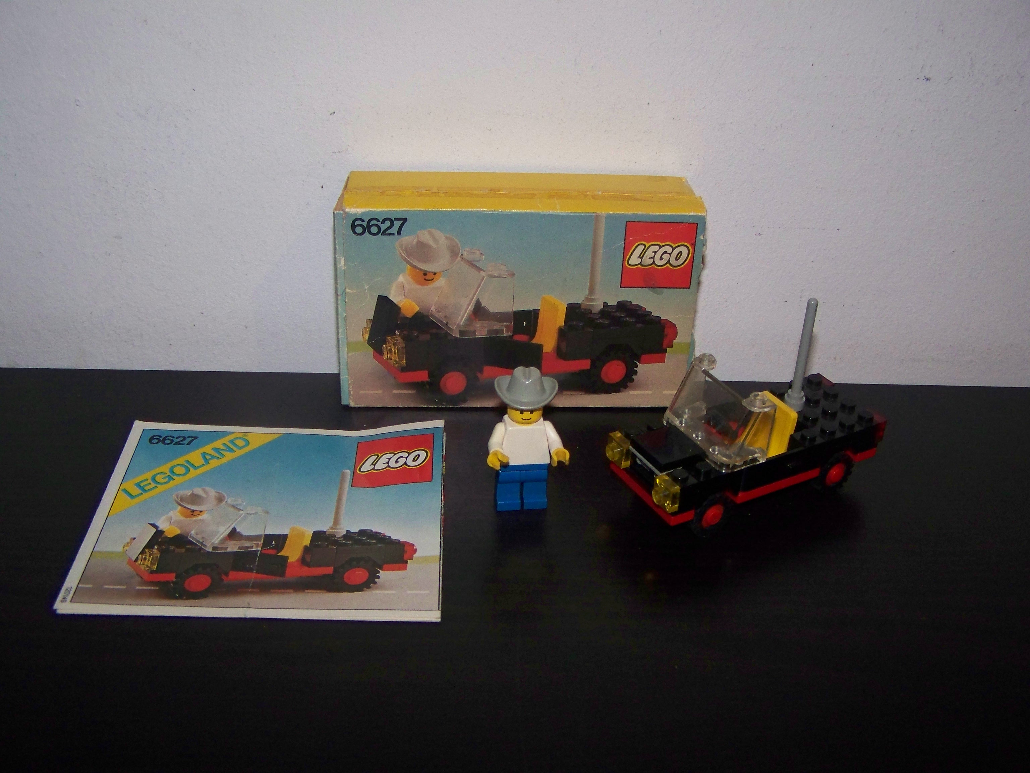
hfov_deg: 49.0
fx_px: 1131
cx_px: 515
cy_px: 386
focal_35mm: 38
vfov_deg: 37.7
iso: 200
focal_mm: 6.3
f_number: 2.8
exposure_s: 1/30
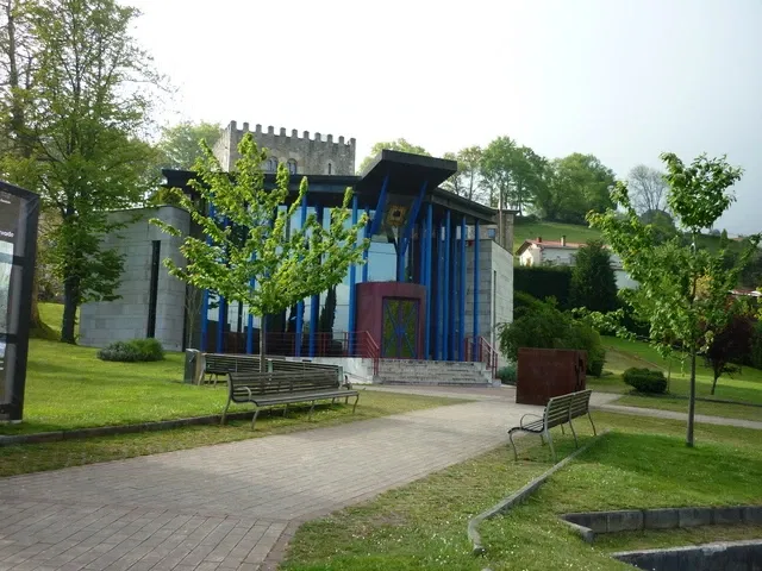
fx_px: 726
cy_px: 286
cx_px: 381
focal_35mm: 33
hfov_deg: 55.4
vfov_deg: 42.9
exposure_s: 1/400
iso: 80
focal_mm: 5.5
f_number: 2.8
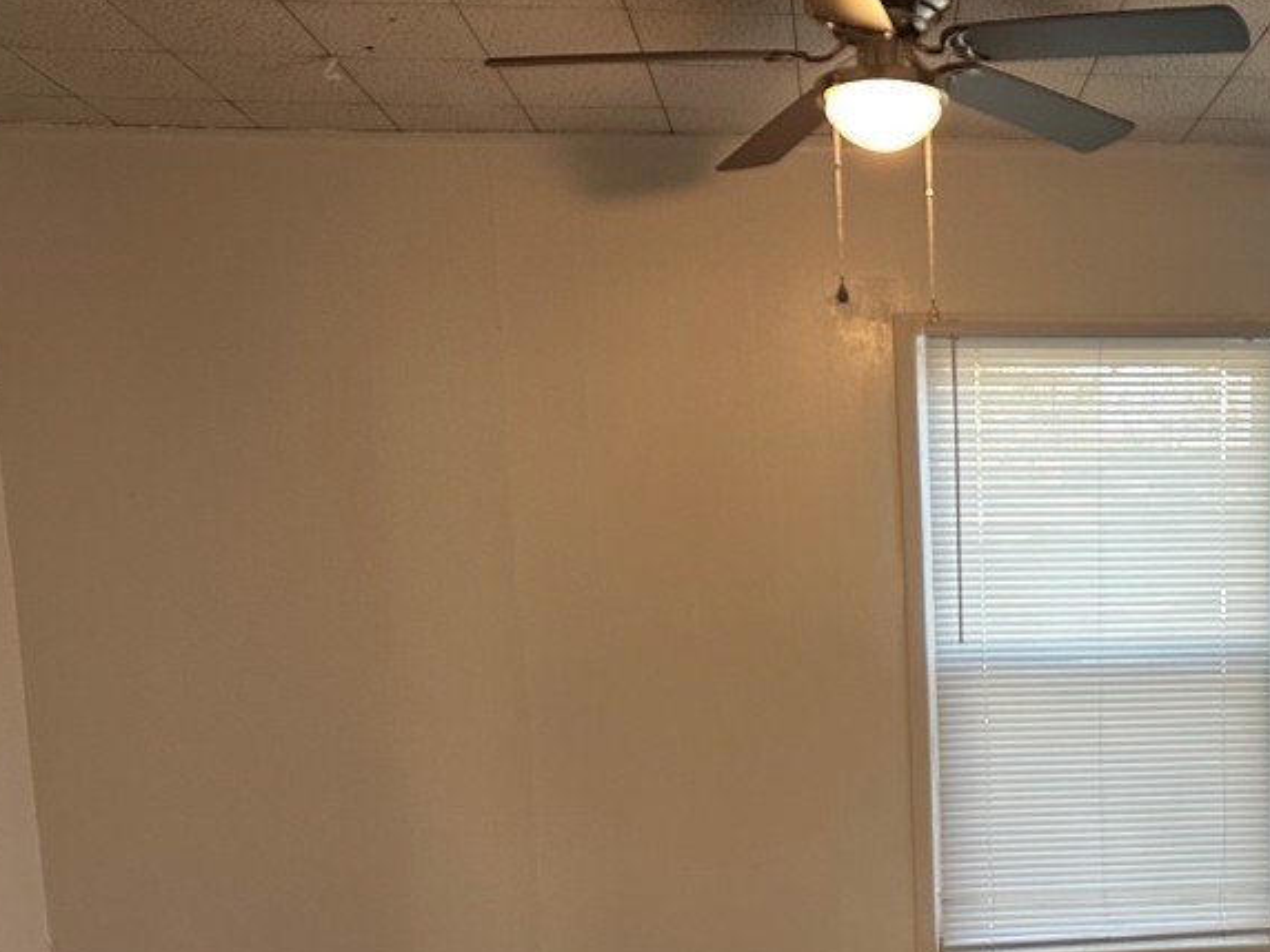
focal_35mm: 43
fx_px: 1578
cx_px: 1068
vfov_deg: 32.4
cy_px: 806
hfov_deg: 41.4
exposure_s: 1/60
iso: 250
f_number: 1.78
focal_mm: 6.86
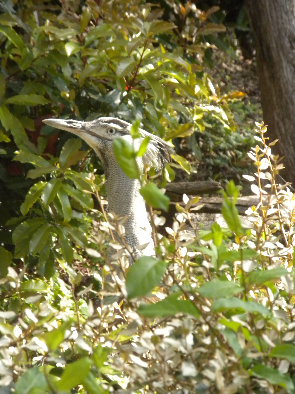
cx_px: 148
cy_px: 197
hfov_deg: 6.2
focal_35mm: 238
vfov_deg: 8.3
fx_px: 2704
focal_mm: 42.1
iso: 400
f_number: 5.2
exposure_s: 1/366
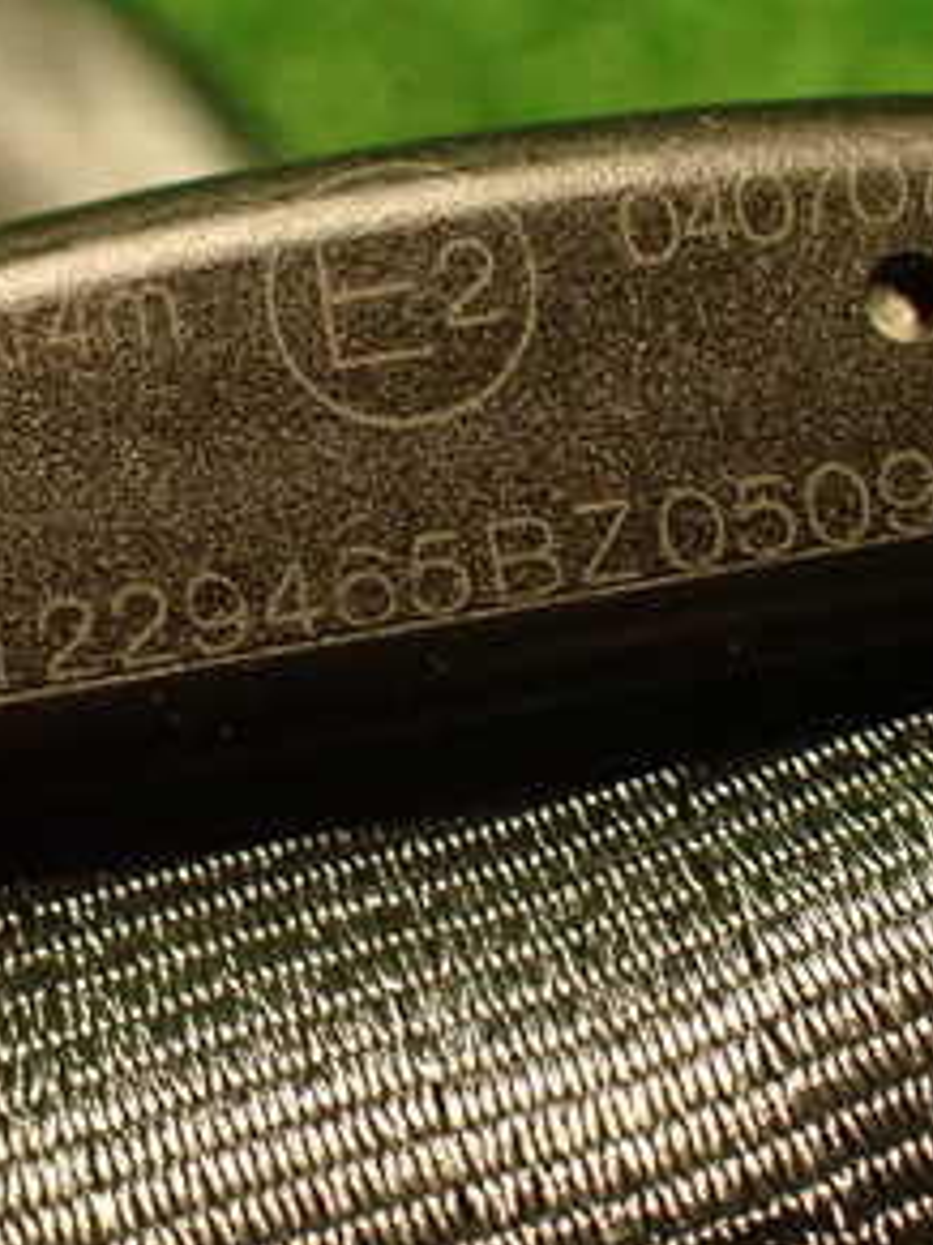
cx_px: 437
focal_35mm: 66
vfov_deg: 29.4
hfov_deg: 22.2
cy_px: 650
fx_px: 2374
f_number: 2.4
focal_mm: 5.79
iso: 640
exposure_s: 1/30
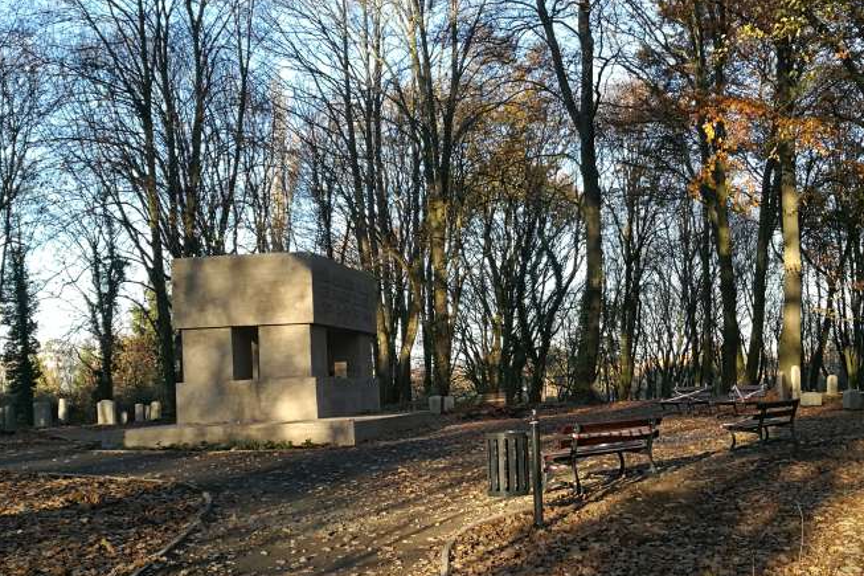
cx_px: 488
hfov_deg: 45.3
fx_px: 1032
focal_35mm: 43
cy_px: 385
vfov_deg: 30.9
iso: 50
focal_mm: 4.5
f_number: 2.2
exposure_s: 1/124
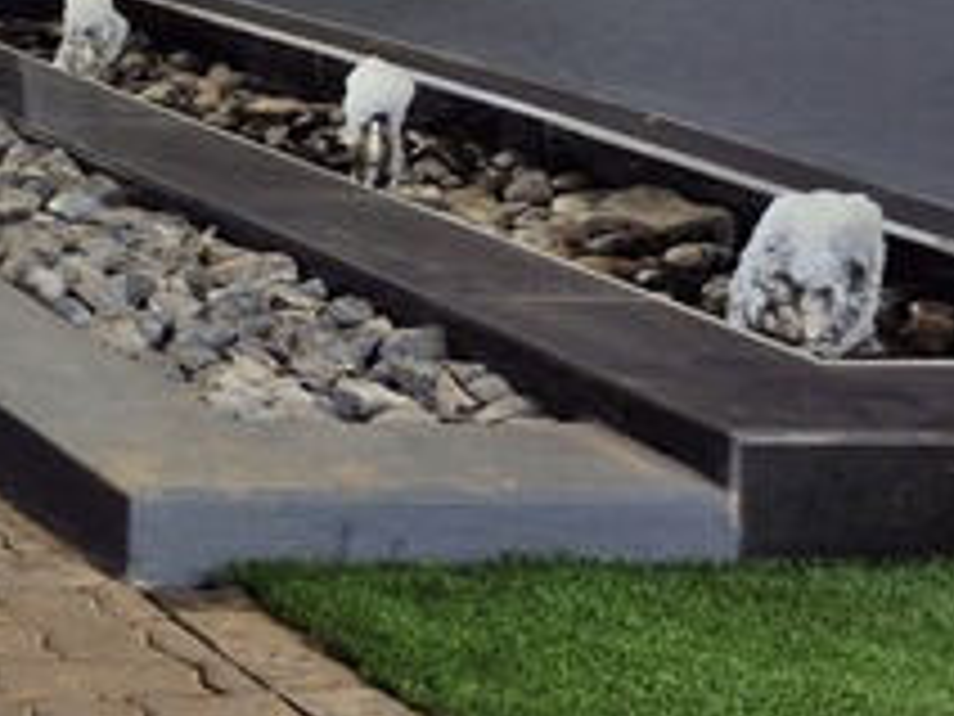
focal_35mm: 111
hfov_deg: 13.3
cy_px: -176
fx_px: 3059
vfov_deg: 13.0
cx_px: -1314
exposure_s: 1/546
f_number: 1.8
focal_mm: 5.4
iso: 25
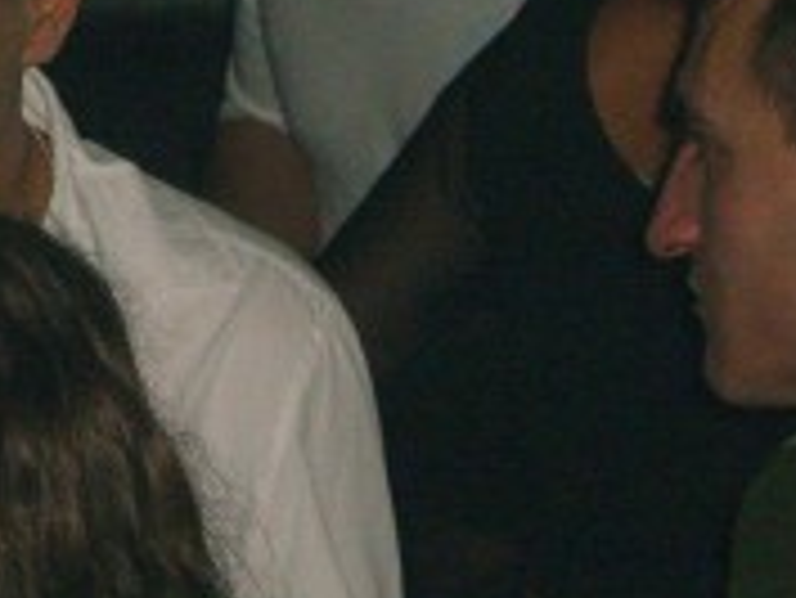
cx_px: -499
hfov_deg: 5.1
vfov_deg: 3.8
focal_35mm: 387
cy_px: 4
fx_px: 8905
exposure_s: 1/60
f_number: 5.1
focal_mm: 23.7
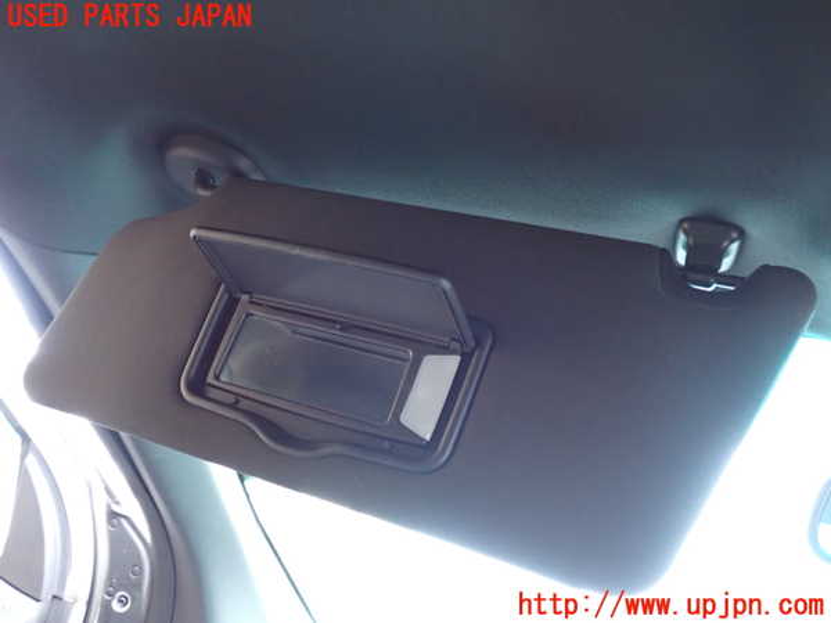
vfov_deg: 46.8
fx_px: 720
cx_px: 416
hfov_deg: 60.0
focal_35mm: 30
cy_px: 312
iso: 800
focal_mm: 5.4
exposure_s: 1/20
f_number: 2.3
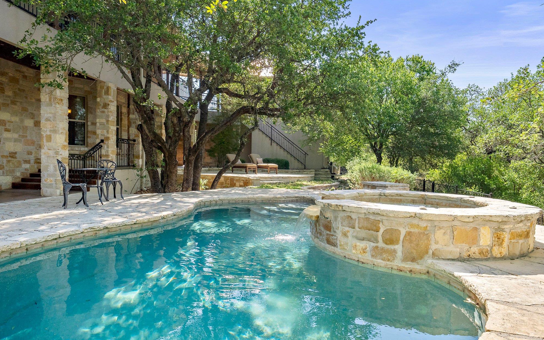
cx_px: 274
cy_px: 161
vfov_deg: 57.2
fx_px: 311
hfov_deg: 82.3
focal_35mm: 21
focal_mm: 20
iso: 640
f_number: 11
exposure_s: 1/160
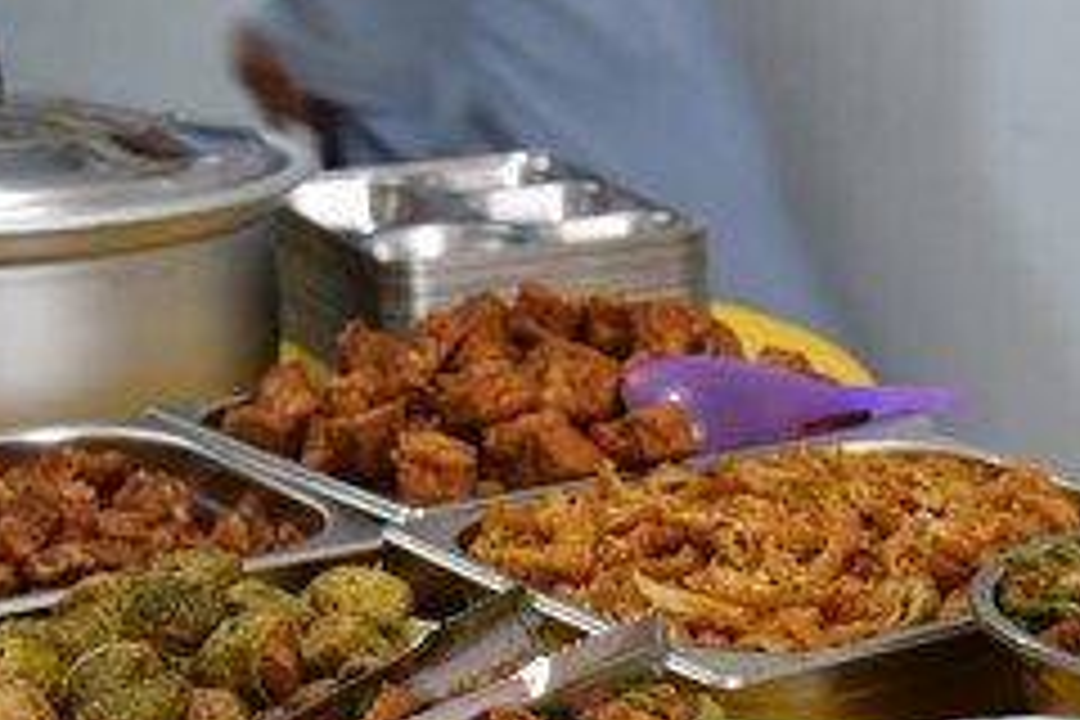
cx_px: 904
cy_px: 819
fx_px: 3090
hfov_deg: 19.6
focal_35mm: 103
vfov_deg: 13.0
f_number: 4
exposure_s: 1/60
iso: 500
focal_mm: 38
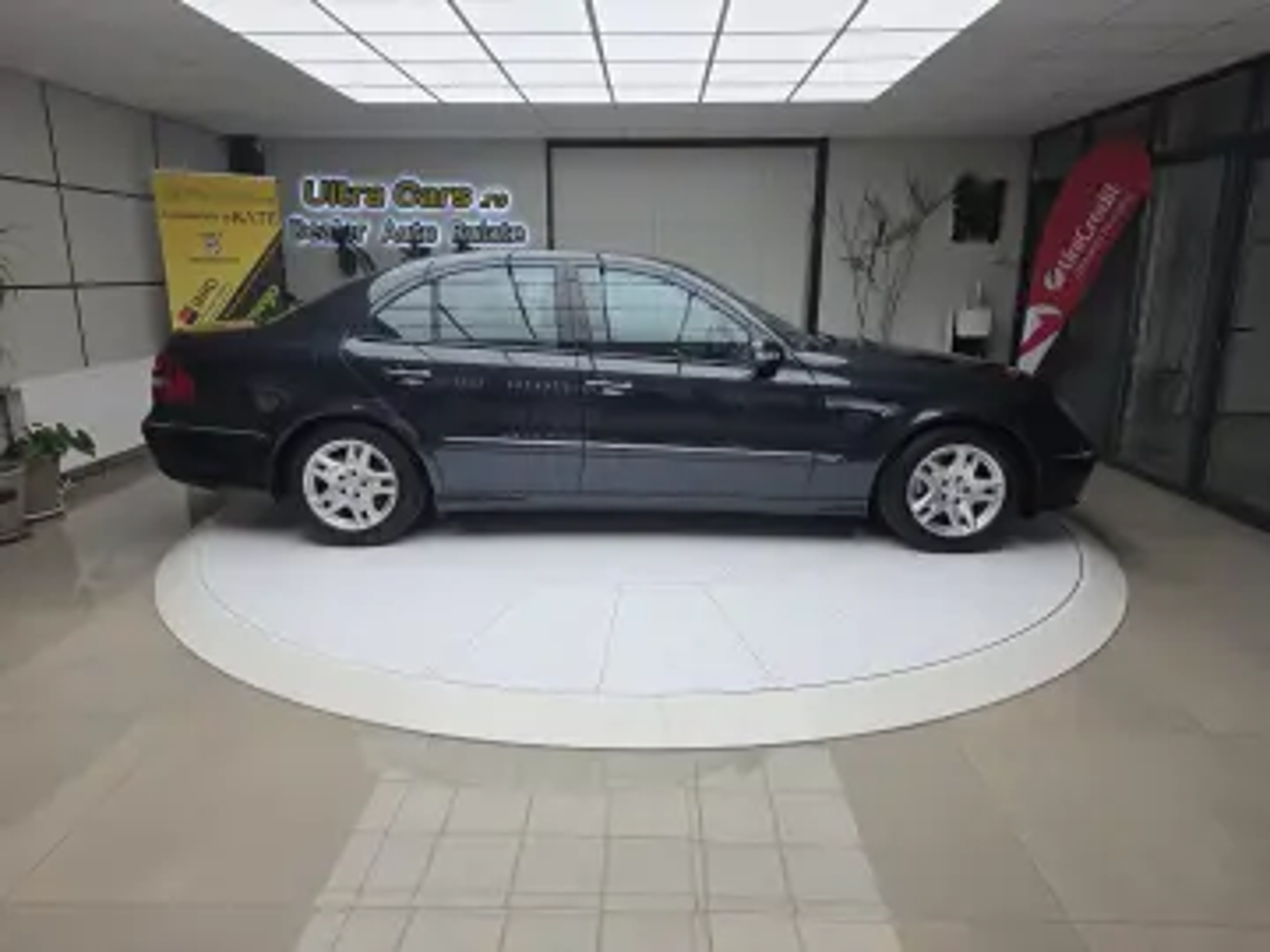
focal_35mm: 23
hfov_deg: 73.9
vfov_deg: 58.9
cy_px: 476
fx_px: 844
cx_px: 635
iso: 12
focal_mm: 6.25
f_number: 1.7
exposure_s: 1/116
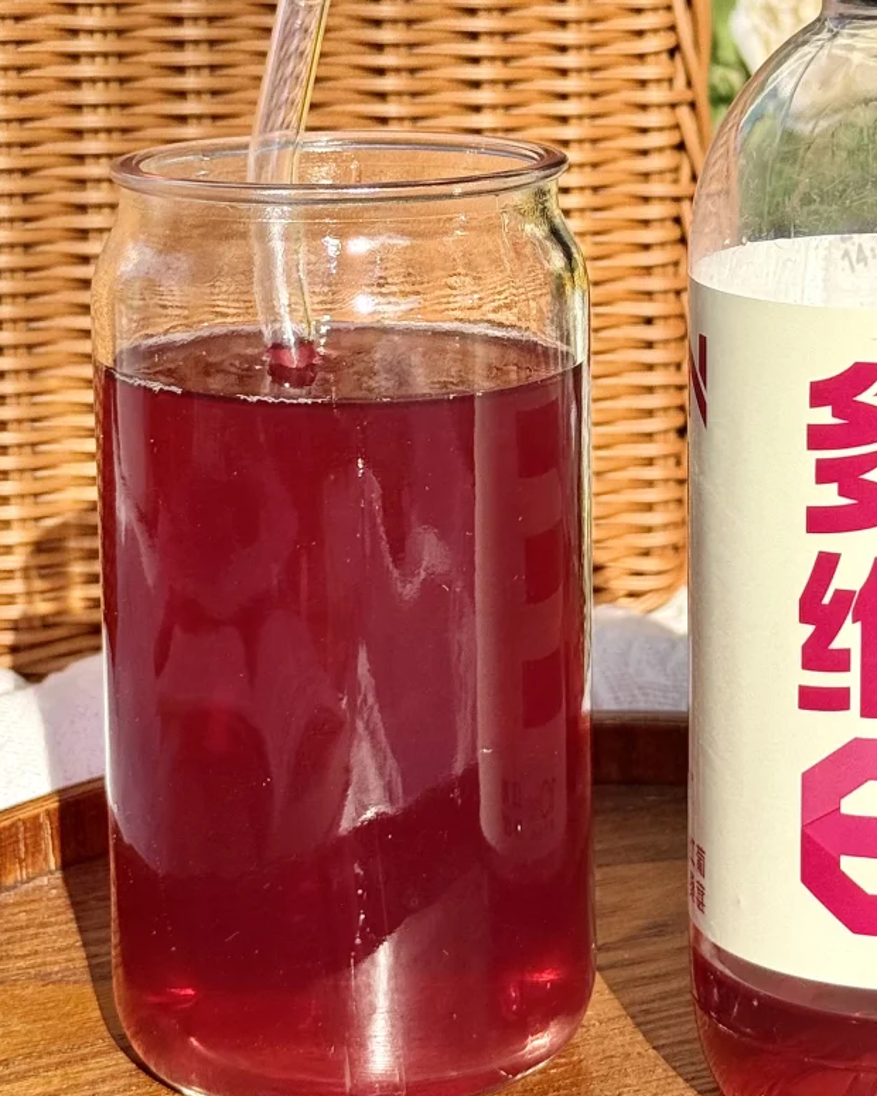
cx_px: 670
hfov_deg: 17.5
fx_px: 2823
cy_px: 325
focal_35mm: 87
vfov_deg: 21.9
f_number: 1.78
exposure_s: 1/3534
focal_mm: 6.76
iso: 80
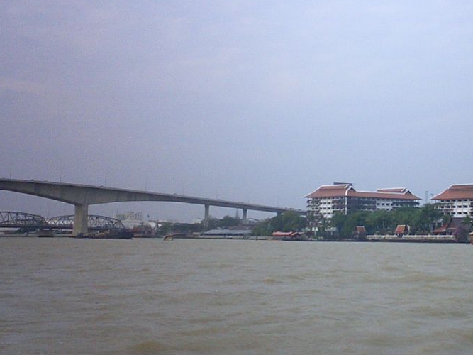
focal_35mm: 71
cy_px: 131
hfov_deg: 26.7
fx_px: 970
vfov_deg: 20.7
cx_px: 403
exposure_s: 1/1250
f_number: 3.5
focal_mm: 5.6
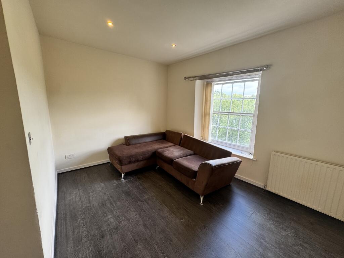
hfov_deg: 102.1
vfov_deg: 85.7
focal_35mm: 14
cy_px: 129
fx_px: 139
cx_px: 172
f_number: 2.2
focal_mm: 2.22
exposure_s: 1/99
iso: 125
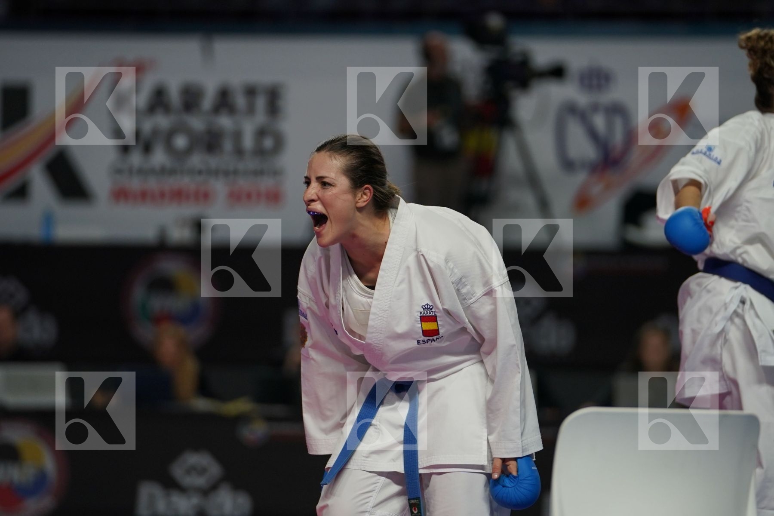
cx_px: 387
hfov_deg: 7.8
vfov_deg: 5.2
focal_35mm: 264
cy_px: 258
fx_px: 5676
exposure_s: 1/1000
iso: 800
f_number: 2.8
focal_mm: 176
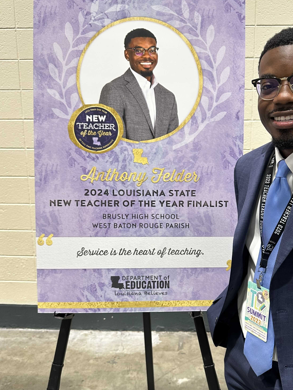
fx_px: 372
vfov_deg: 55.3
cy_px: 214
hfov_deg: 42.4
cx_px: 193
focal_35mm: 33
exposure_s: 1/75
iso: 200
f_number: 1.78
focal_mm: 6.86
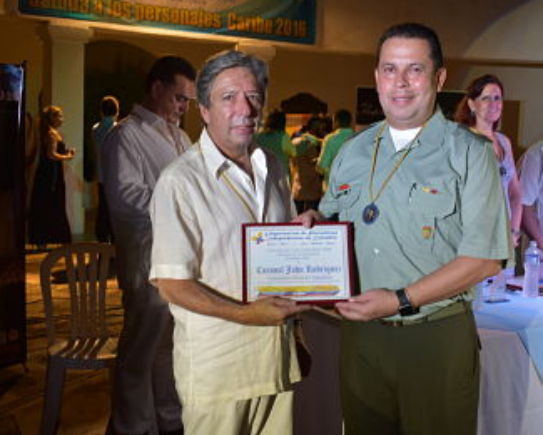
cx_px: 329
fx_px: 723
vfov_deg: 33.4
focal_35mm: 45
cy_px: 217
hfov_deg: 40.9
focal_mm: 26
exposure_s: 1/50
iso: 400
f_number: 4.5
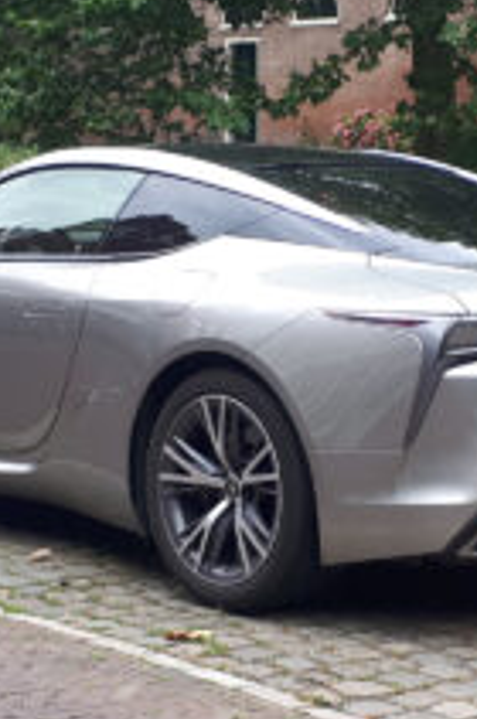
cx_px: 296
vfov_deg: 41.1
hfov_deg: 27.9
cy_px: 406
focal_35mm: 48
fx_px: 957
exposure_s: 1/100
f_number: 1.9
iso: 50
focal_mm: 3.6
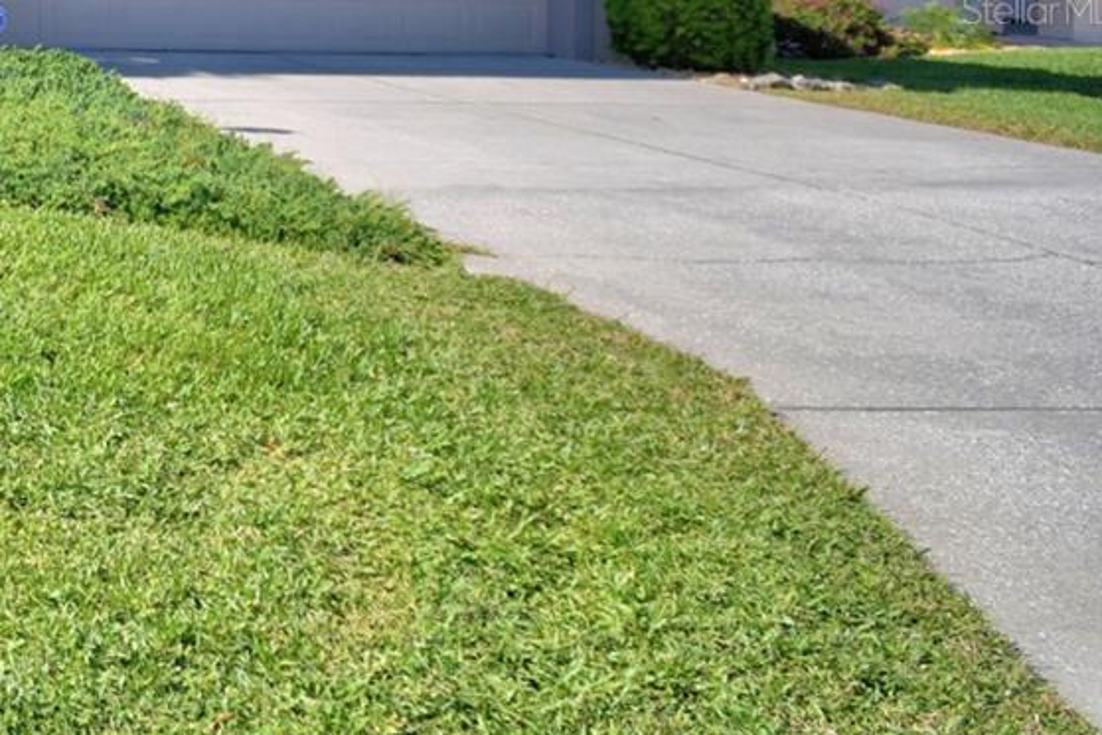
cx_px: -442
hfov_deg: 31.0
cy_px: 10
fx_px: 1316
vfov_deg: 29.3
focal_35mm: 43
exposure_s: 1/1250
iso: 100
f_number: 4.5
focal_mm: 10
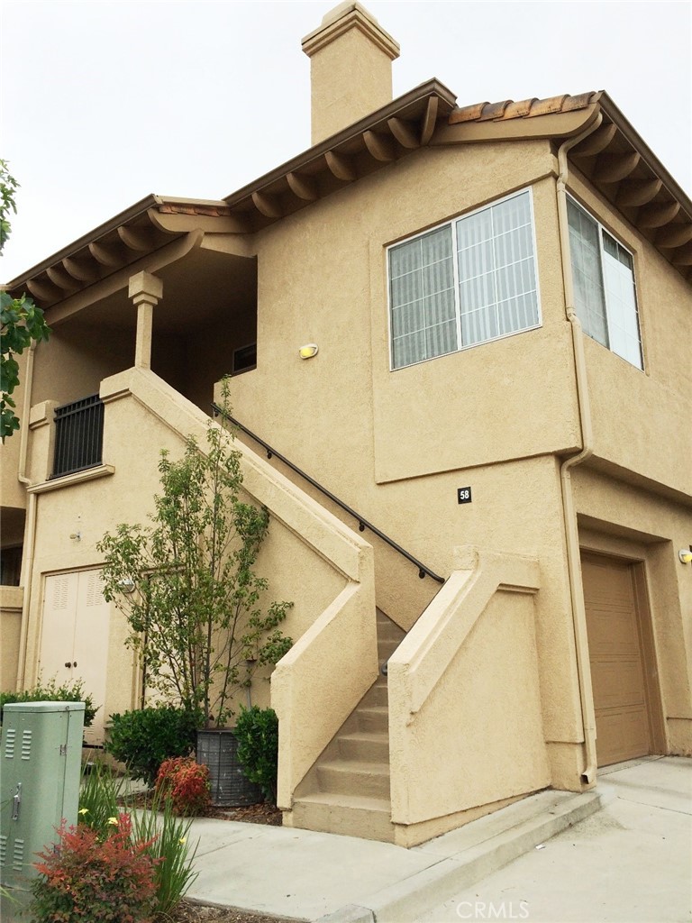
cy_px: 462
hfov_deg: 48.2
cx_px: 346
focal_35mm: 29
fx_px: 773
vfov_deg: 61.7
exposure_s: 1/820
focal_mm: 4.15
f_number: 2.2
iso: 32
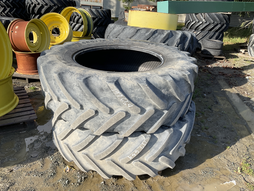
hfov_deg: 61.7
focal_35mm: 29
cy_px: 96
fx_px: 213
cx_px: 127
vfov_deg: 48.2
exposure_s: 1/912
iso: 16
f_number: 1.8
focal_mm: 3
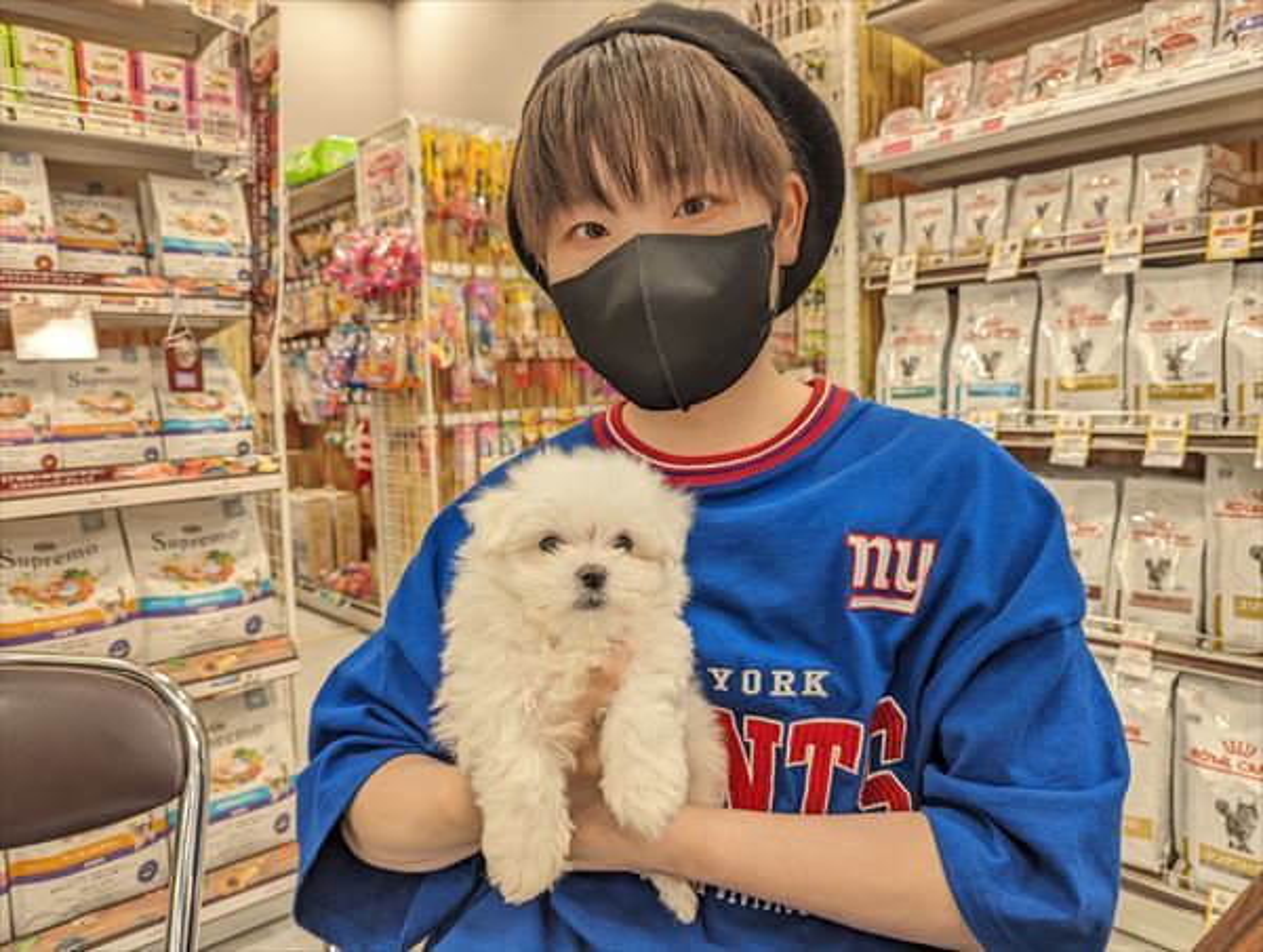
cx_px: 632
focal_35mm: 24
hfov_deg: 71.5
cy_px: 476
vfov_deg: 57.0
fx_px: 877
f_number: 1.85
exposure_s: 1/40
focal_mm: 6.81
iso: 51
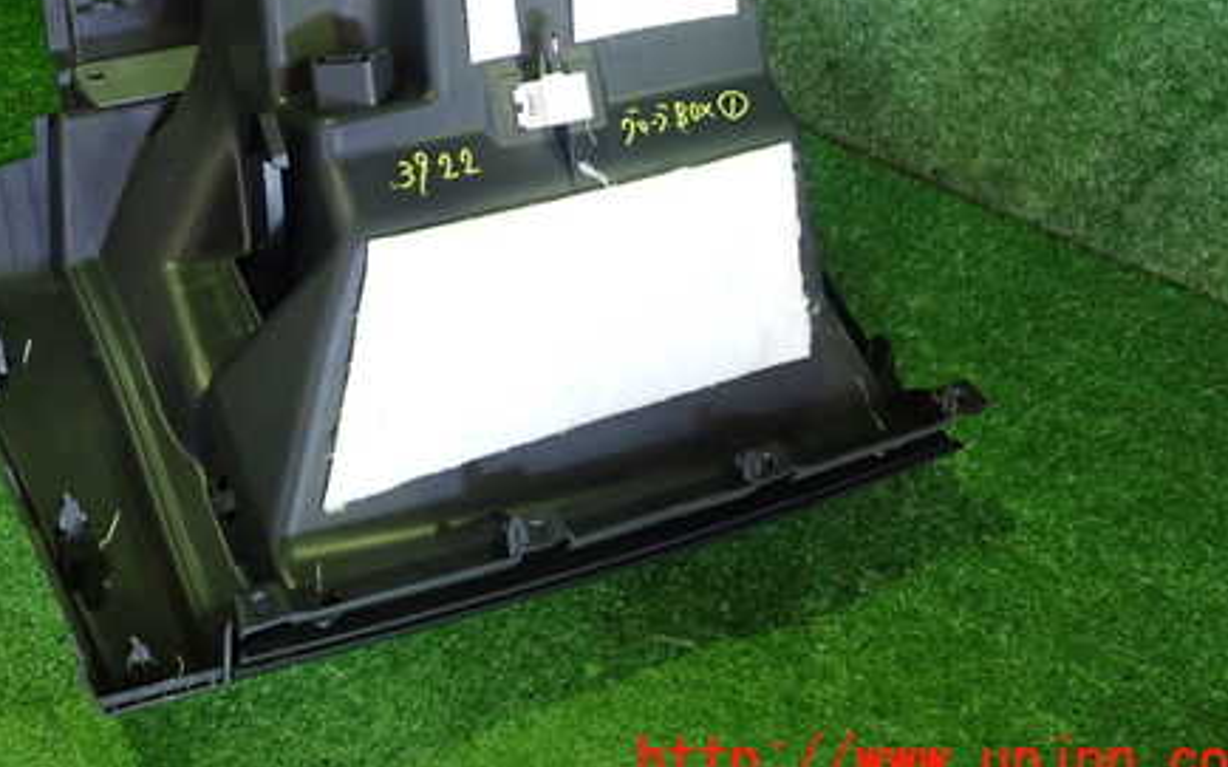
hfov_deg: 44.7
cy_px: 161
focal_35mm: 44
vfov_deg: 28.6
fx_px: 1472
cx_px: 427
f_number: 2.3
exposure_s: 1/30
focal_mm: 5.4
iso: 500
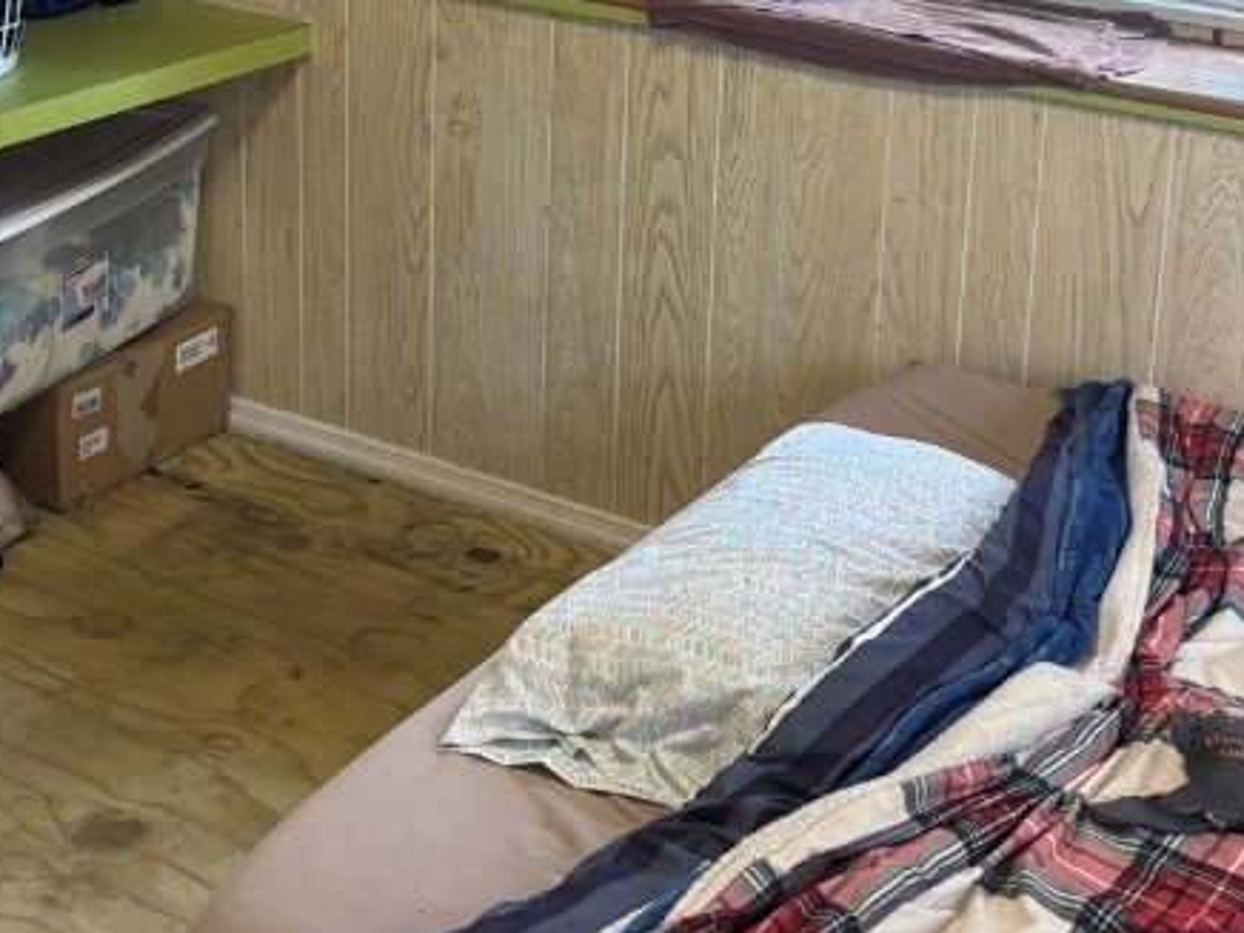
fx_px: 2192
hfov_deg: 31.7
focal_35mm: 61
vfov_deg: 23.4
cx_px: 665
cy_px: 91
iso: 100
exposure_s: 1/60
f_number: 1.6
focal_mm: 5.96
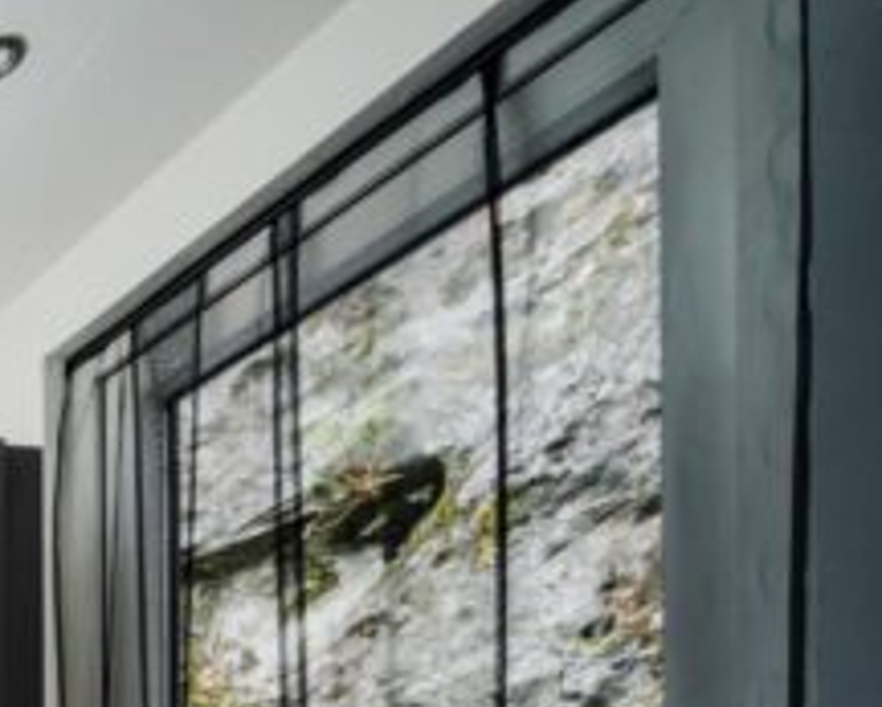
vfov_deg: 27.4
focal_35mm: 40
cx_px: -674
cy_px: 1030
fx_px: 1045
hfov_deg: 23.3
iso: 1250
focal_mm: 12
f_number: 4
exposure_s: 1/125
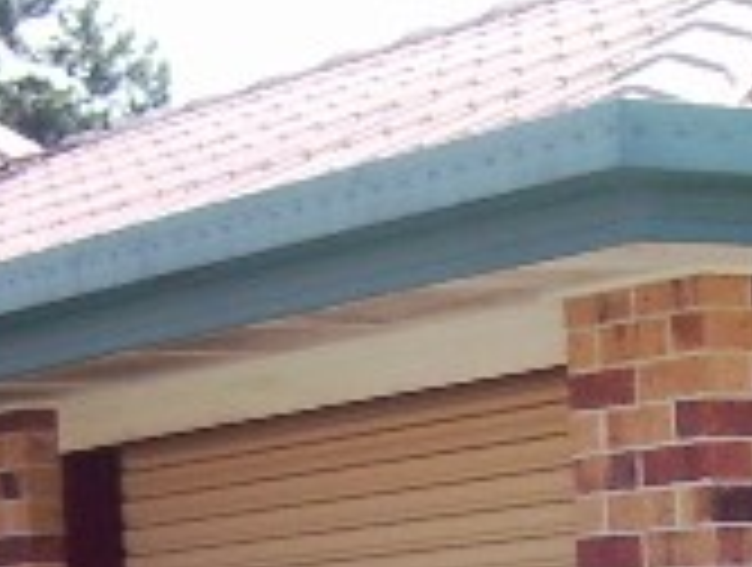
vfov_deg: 8.4
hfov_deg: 11.4
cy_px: 954
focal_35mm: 172
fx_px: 3745
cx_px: 734
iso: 80
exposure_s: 1/750
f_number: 2.7
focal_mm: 6
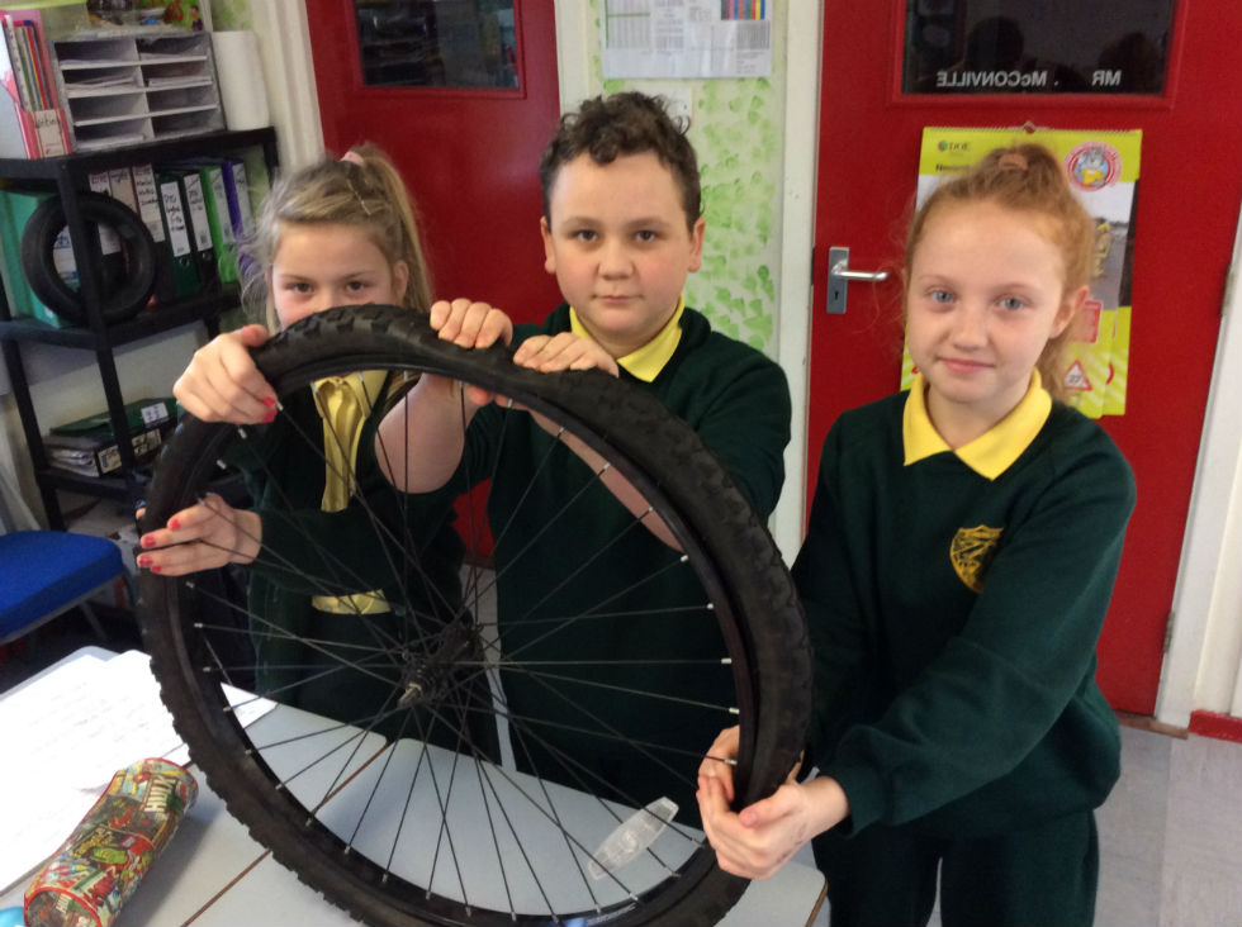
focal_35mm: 32
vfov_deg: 44.1
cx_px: 621
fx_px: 1146
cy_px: 464
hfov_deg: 56.9
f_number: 2.4
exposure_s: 1/24
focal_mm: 3.3
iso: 160
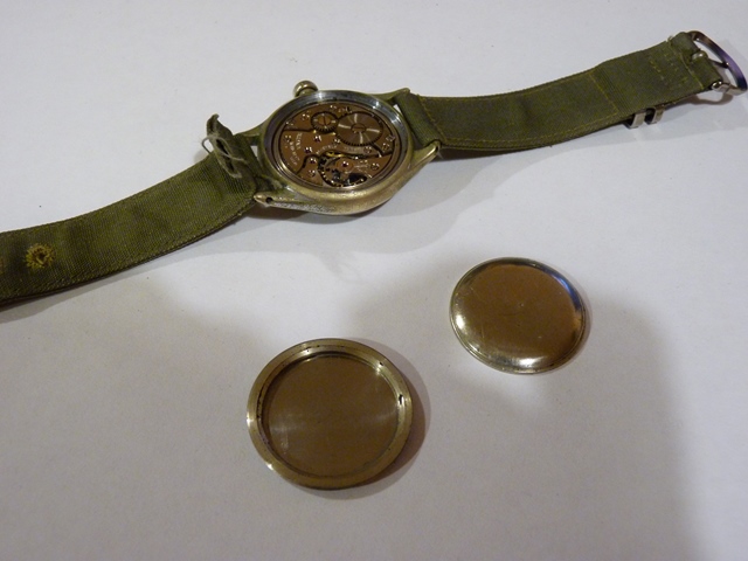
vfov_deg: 36.0
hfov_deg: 46.8
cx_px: 374
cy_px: 280
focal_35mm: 40
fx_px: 864
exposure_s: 1/20
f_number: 3
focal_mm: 7.2
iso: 400
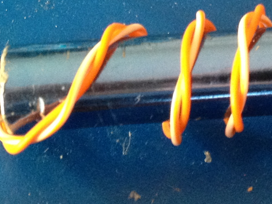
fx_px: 1132
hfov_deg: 13.6
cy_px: -43
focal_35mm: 144
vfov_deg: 10.1
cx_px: 217
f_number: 2.4
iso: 250
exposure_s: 1/20
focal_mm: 4.28
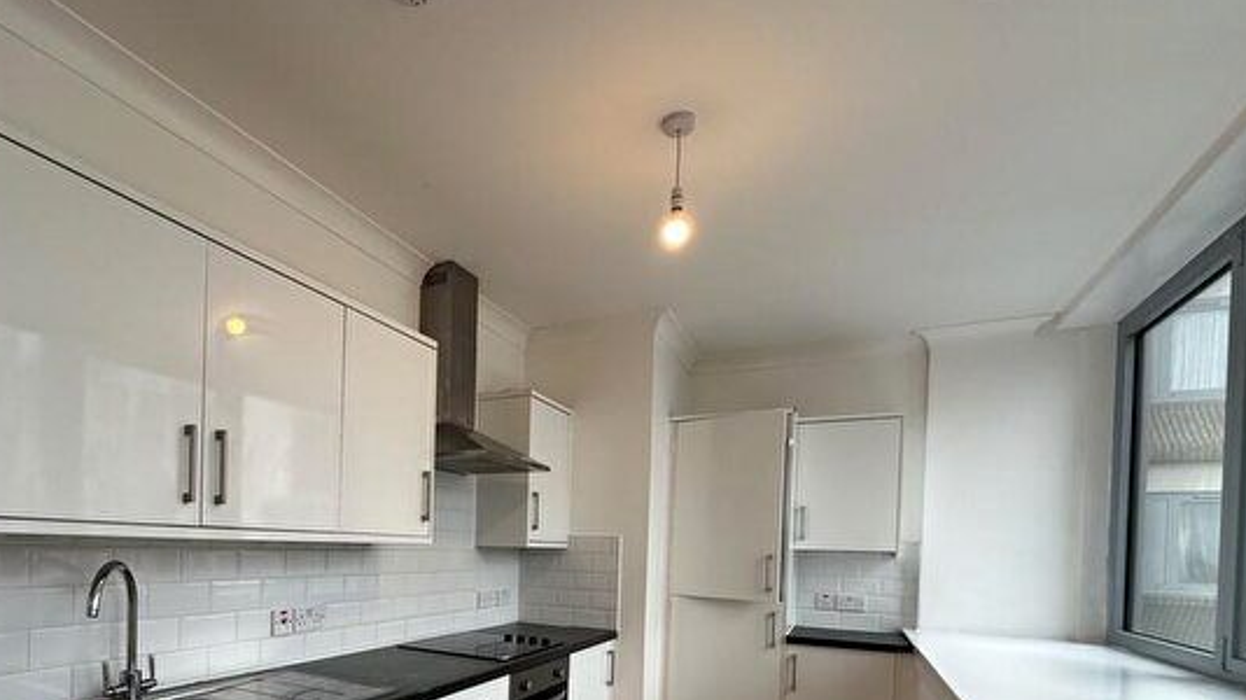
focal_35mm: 20
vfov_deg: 52.2
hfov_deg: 85.4
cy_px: 561
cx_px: 488
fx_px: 661
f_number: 2.2
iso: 125
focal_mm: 2.22
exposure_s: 1/99
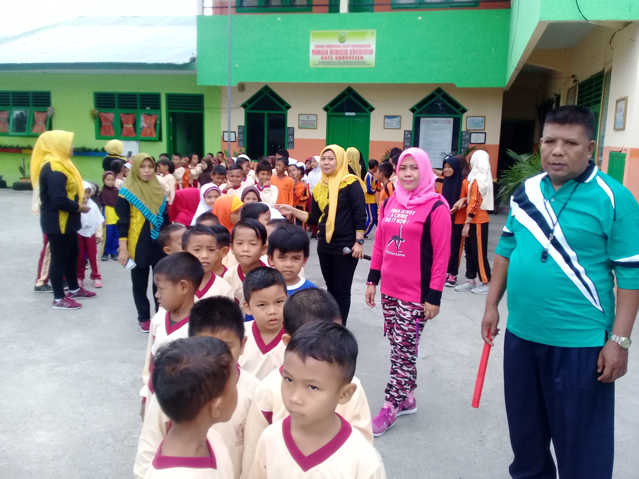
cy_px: 240
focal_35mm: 31
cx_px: 320
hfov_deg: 58.4
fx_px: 572
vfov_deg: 45.4
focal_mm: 3.3
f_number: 2.2
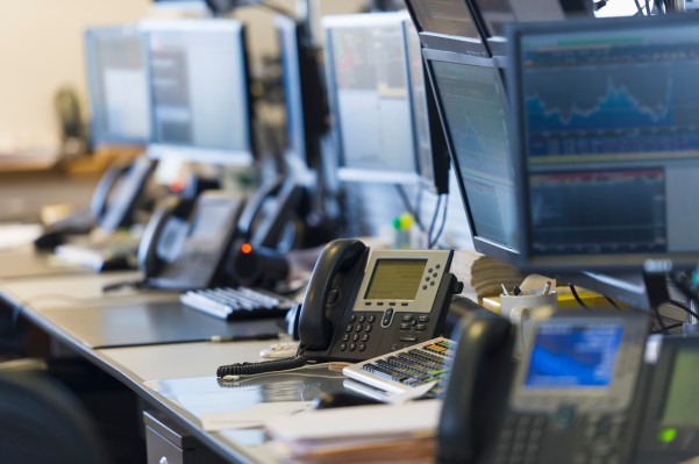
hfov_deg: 11.1
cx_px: 350
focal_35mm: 185
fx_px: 3587
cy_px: 232
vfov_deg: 7.4
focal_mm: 185
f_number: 2.8
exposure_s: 1/200
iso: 1600
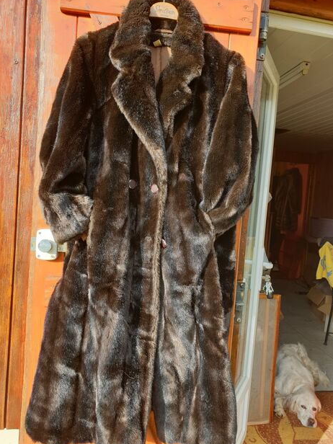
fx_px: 346
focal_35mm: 27
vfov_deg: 65.3
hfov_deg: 51.3
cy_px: 220
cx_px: 171
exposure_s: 1/168
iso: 50
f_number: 2.4
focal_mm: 4.3
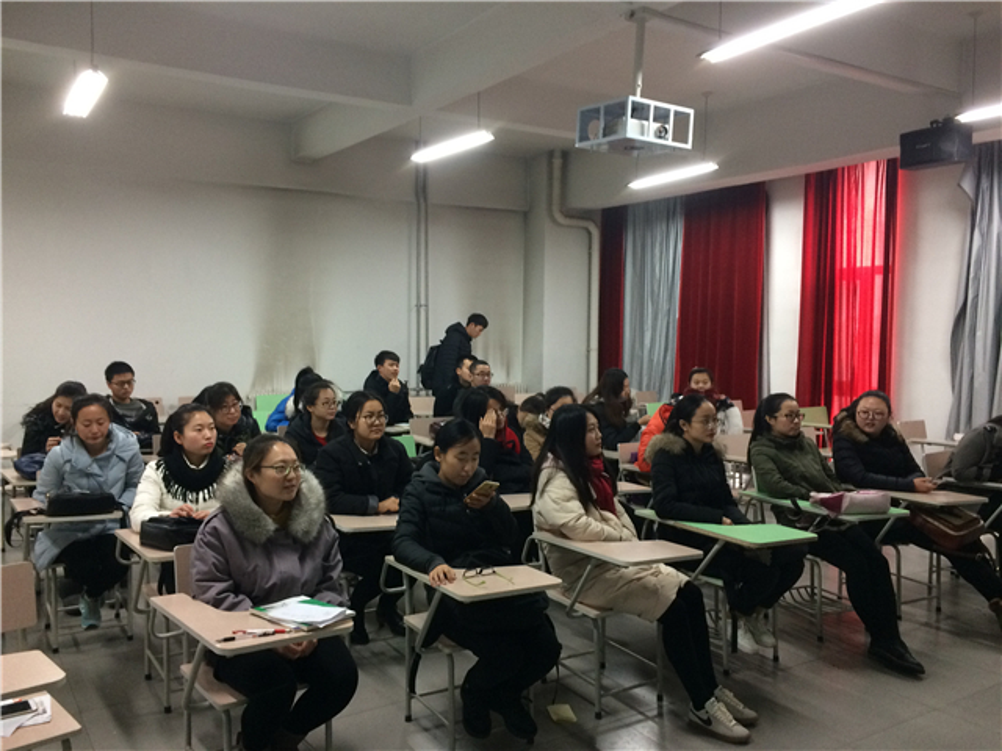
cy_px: 376
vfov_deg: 48.2
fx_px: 839
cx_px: 501
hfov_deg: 61.7
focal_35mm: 29
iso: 200
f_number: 2.2
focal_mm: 4.15
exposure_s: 1/33
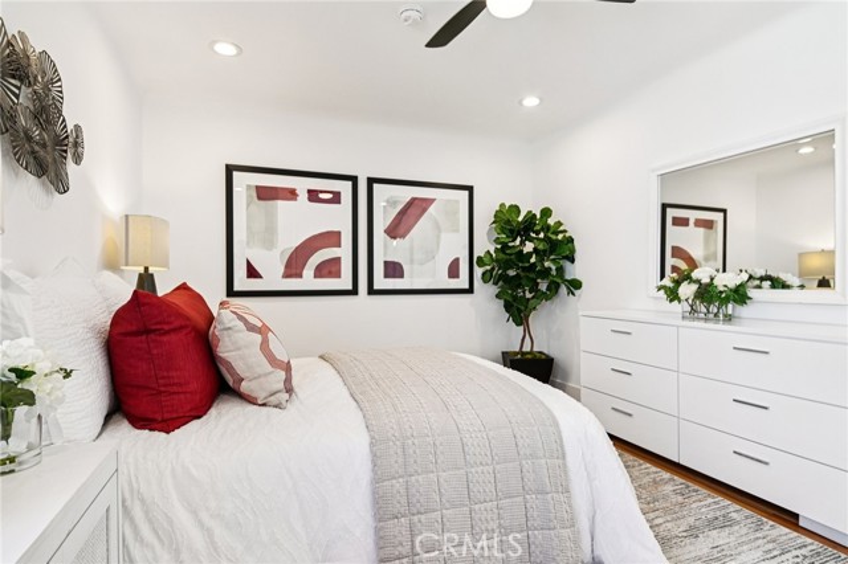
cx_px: 424
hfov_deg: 86.9
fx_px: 447
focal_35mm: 19
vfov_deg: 64.5
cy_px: 282
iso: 250
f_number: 8
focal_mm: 19
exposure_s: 1/13
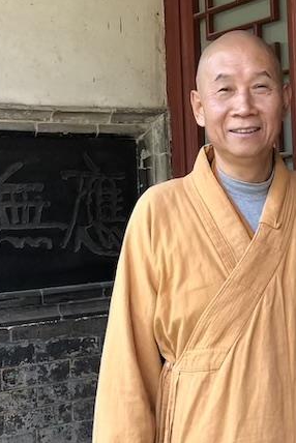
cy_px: 186
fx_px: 837
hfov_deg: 20.0
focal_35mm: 68
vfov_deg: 29.6
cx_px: 204
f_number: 1.8
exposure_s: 1/30
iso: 40
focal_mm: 3.99
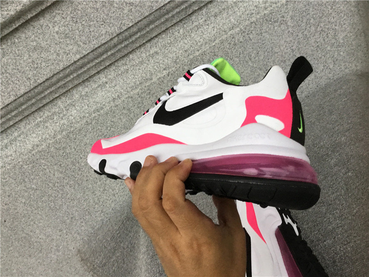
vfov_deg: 45.4
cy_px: 138
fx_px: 330
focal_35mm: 31
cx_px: 184
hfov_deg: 58.4
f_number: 2.4
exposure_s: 1/30
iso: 50
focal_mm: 3.3
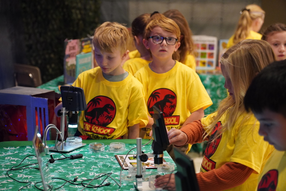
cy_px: 96
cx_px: 143
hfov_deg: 19.5
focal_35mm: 105
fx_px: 834
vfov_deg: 13.0
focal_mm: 70
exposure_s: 1/200
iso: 2000
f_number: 2.8
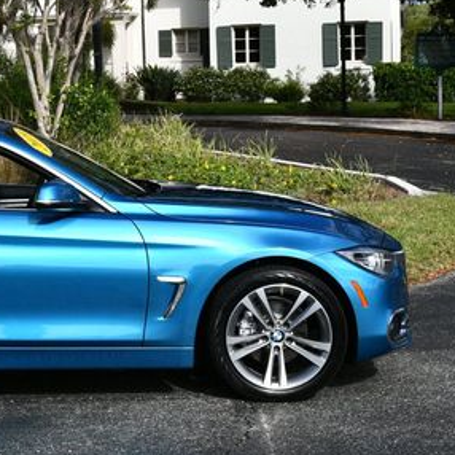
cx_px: -46
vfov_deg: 17.5
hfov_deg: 17.0
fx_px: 1472
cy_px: 142
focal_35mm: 99
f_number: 9
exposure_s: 1/320
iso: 100
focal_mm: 26
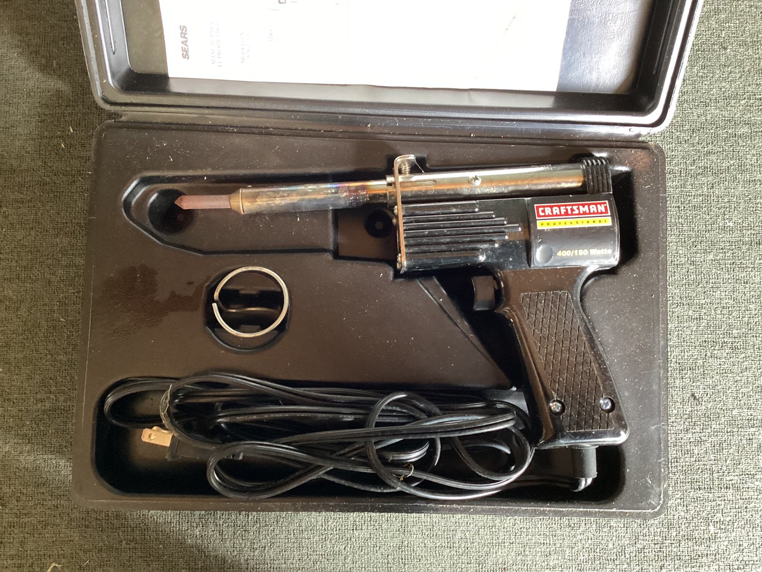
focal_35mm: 31
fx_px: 682
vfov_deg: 45.4
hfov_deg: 58.3
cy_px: 286
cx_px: 381
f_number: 2.4
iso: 320
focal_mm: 3.3
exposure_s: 1/33
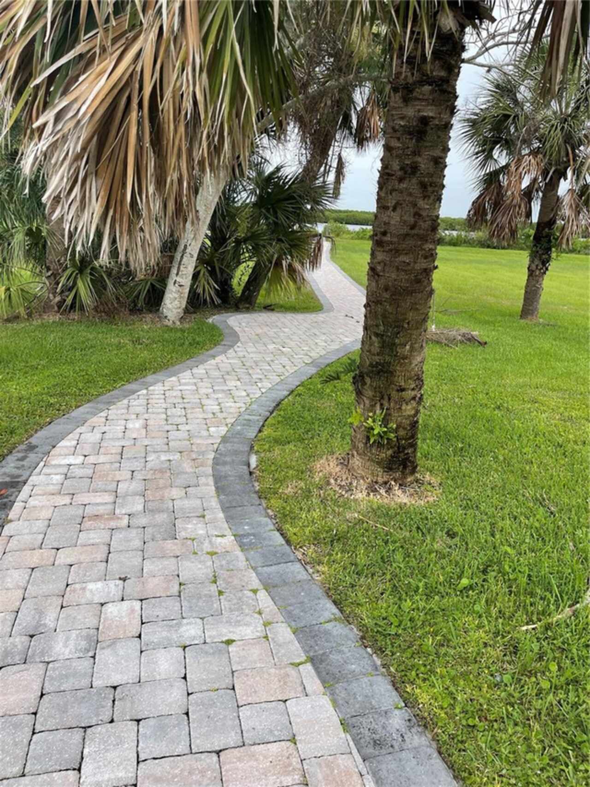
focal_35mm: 25
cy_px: 394
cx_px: 295
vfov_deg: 69.4
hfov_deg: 54.9
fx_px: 568
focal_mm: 5.1
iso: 32
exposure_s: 1/1513
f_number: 1.6
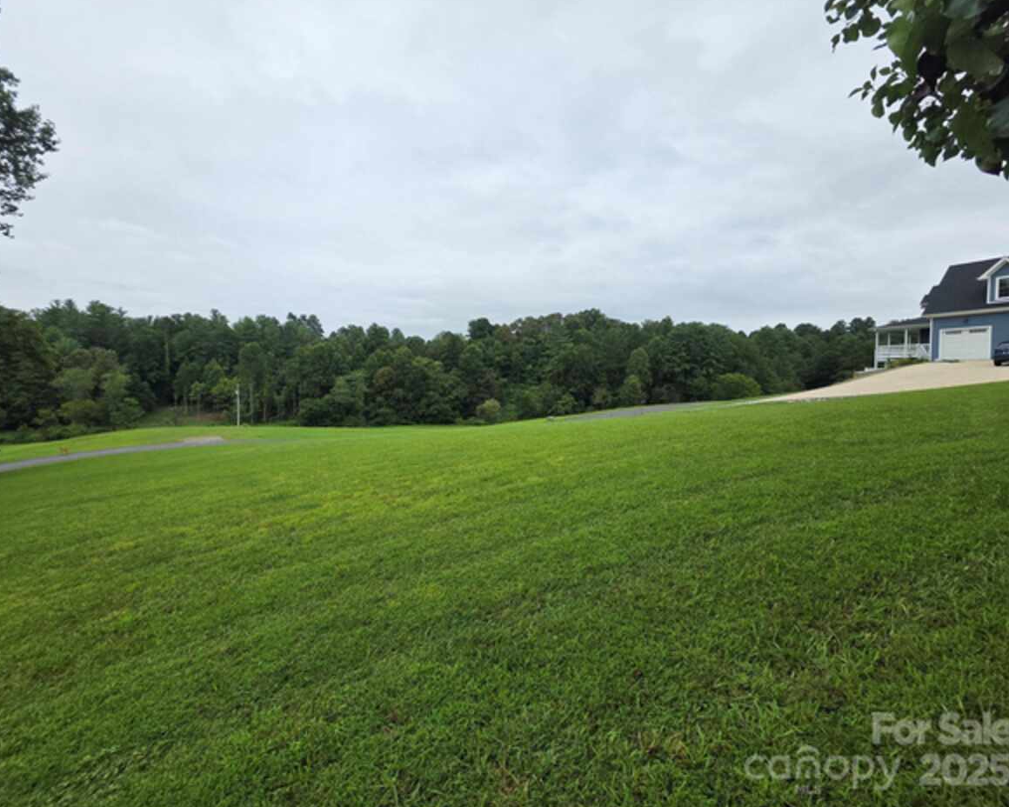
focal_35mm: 14
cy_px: 397
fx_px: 418
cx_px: 495
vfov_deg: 88.0
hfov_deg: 100.7
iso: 40
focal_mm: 2.2
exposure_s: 1/671
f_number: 1.9
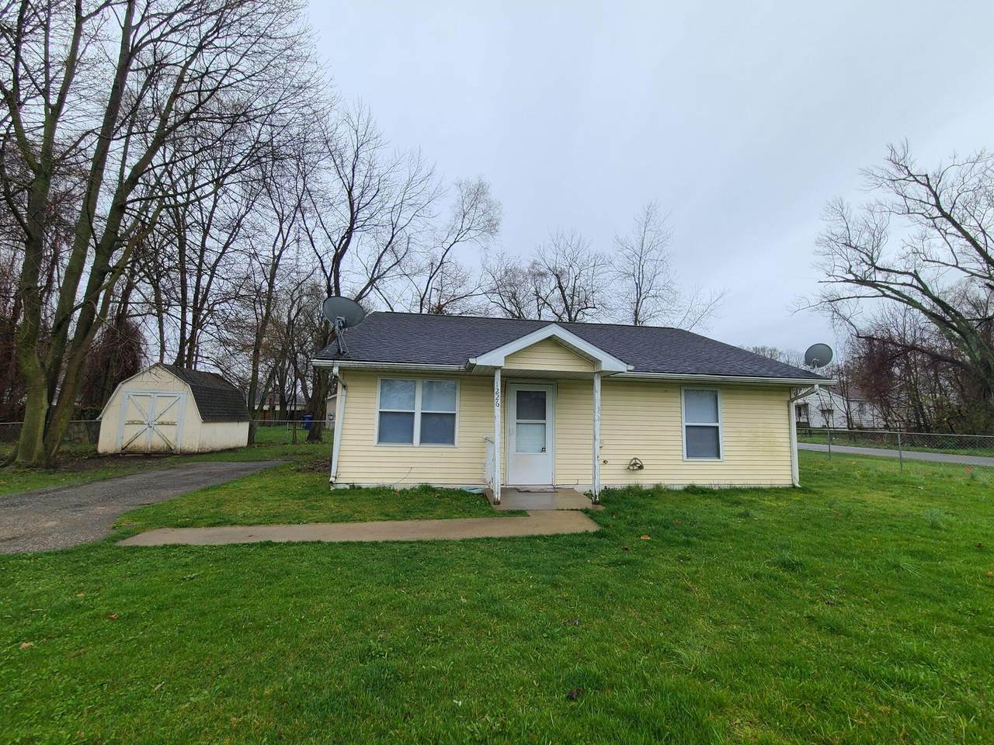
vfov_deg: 89.9
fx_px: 373
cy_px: 372
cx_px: 497
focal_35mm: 13
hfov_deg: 106.2
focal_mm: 2.2
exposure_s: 1/732
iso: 50
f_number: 2.2
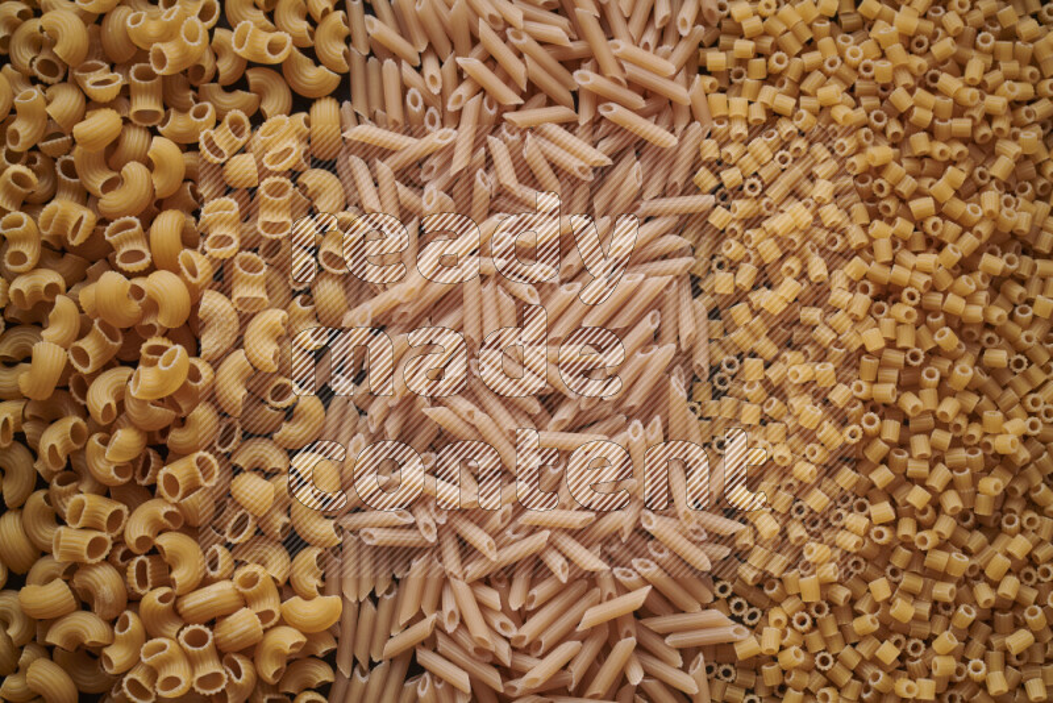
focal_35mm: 50
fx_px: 1463
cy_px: 352
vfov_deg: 27.0
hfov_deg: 39.6
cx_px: 526
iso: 160
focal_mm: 50
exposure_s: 1/100
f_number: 8
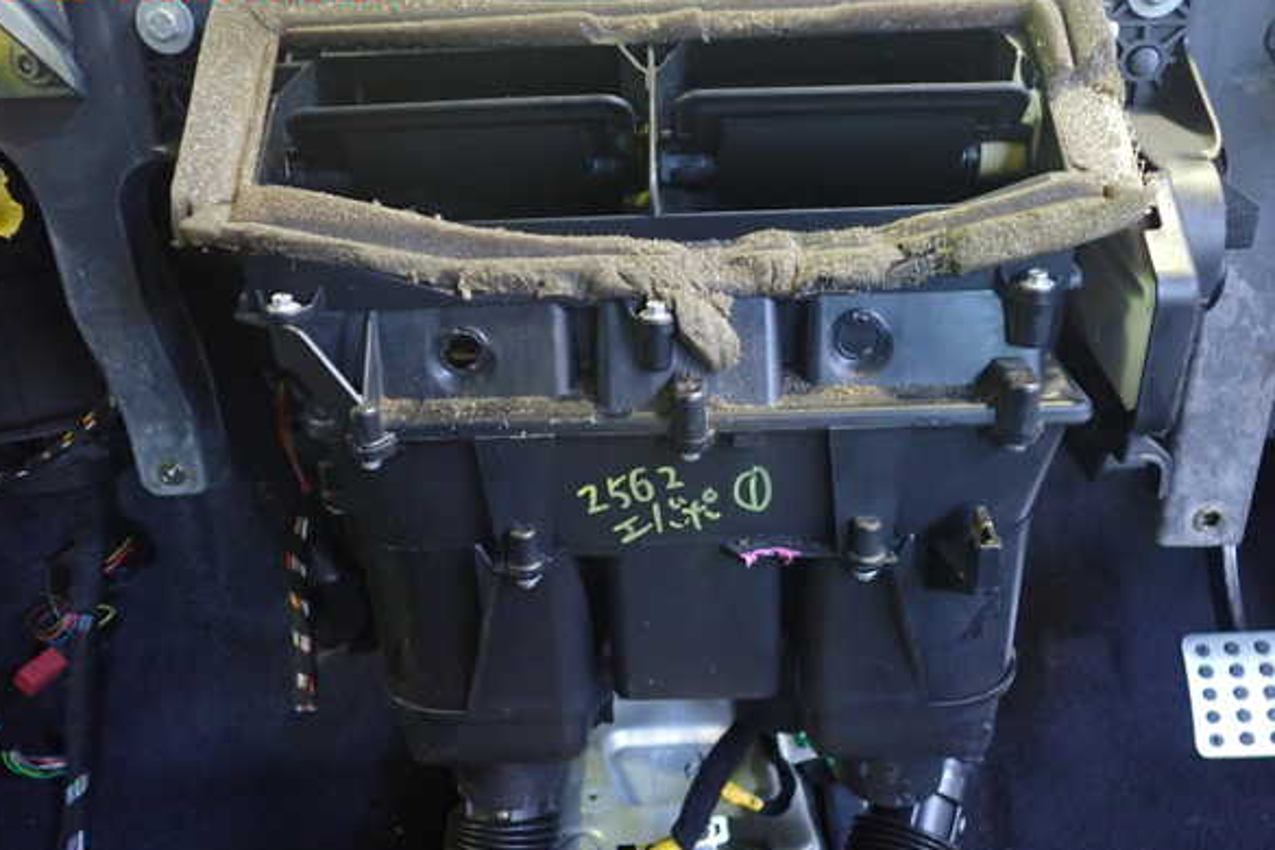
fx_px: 1133
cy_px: 449
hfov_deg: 58.7
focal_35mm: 32
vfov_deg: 41.1
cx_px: 641
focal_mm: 5.4
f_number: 2.3
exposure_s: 1/20
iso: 800
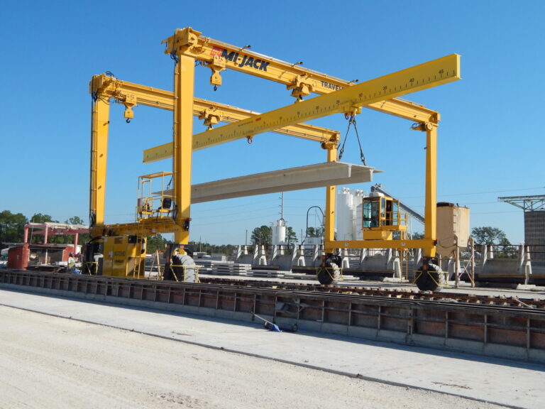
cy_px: 204
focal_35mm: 38
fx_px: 598
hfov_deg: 49.0
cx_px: 272
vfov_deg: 37.7
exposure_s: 1/500
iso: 125
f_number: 6.9
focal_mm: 6.8
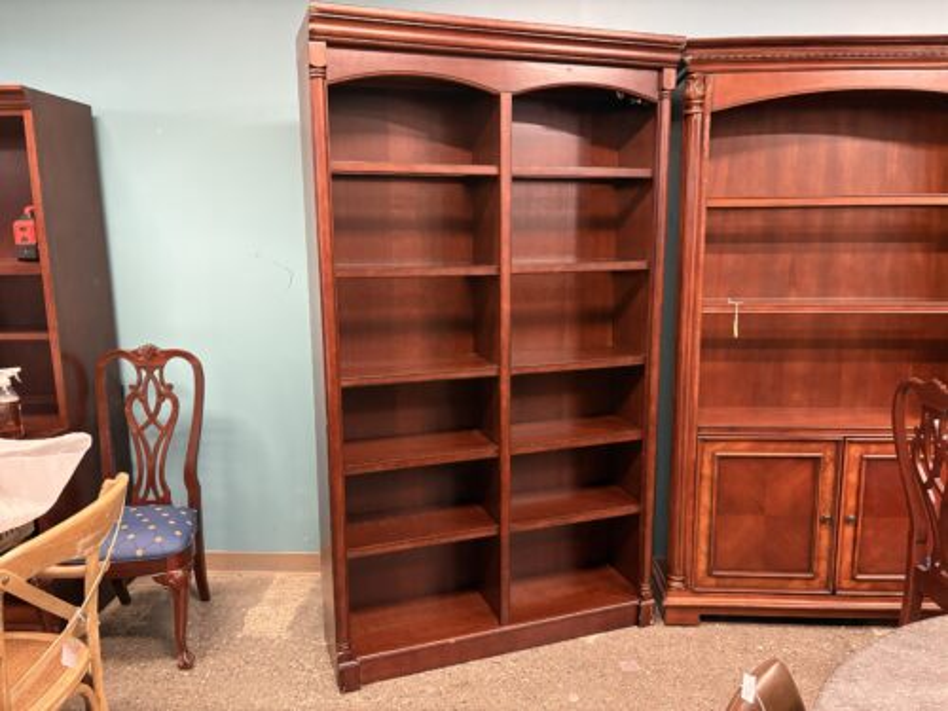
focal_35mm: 26
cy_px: 356
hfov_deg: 67.3
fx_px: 712
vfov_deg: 53.1
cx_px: 474
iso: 400
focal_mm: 5.96
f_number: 1.6
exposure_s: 1/40
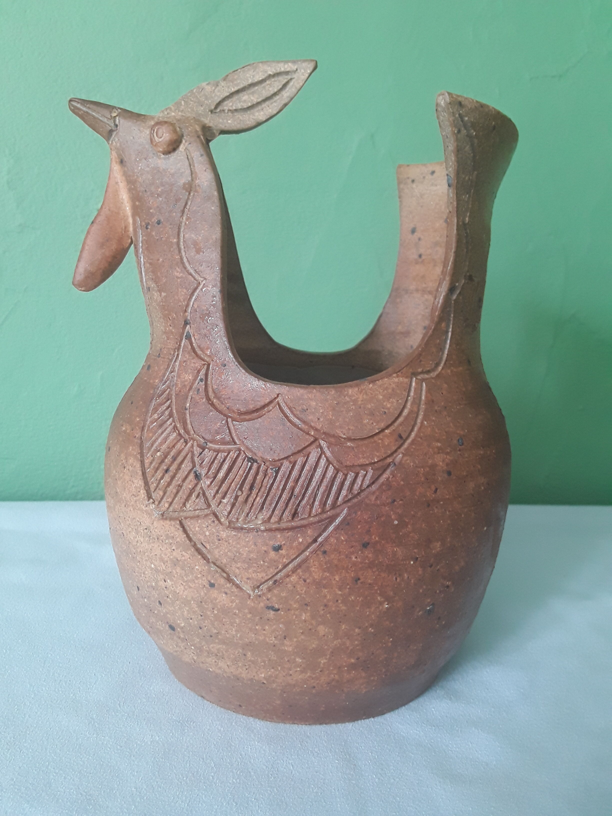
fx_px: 636
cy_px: 408
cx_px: 306
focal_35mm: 27
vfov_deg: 65.3
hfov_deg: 51.4
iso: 80
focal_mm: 2.91
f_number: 1.9
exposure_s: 1/33
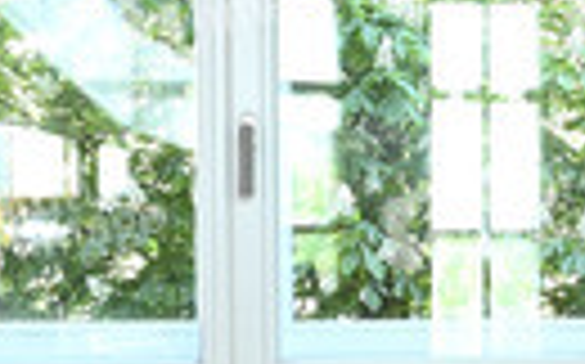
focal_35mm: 85
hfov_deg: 23.5
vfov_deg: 15.1
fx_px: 1354
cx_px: 560
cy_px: 333
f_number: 9
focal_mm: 24
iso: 4000
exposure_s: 1/125
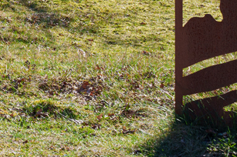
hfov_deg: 11.8
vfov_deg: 7.9
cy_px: -132
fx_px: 1098
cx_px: -112
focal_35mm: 167
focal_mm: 25
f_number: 8
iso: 400
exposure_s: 1/320
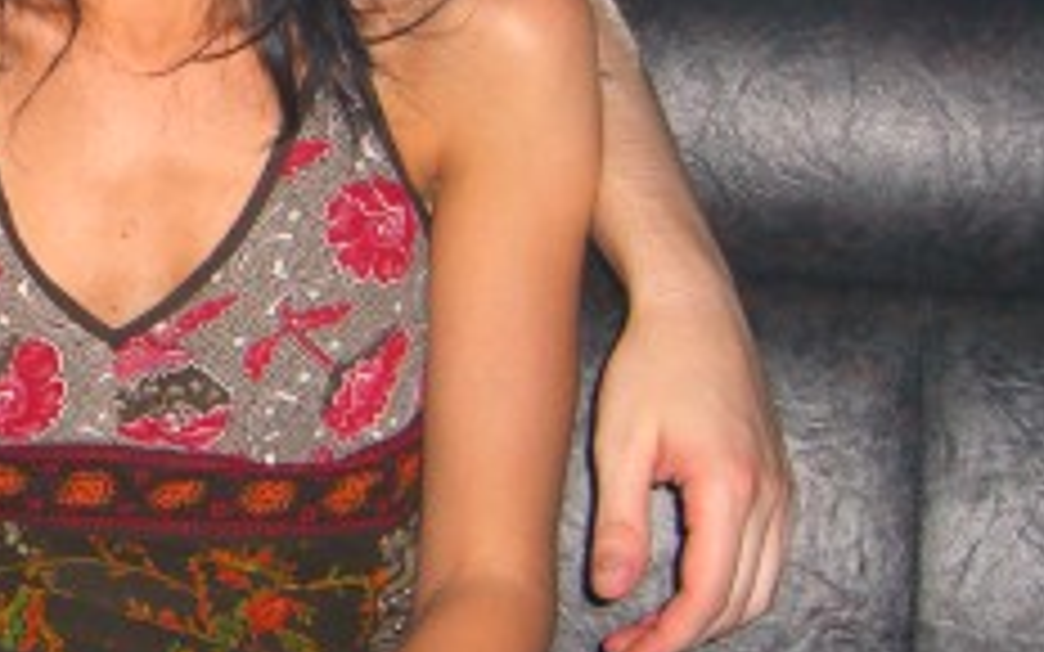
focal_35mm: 104
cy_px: 27
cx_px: -225
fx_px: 2959
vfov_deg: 12.5
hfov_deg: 18.9
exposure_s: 1/60
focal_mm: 7.9
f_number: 2.8
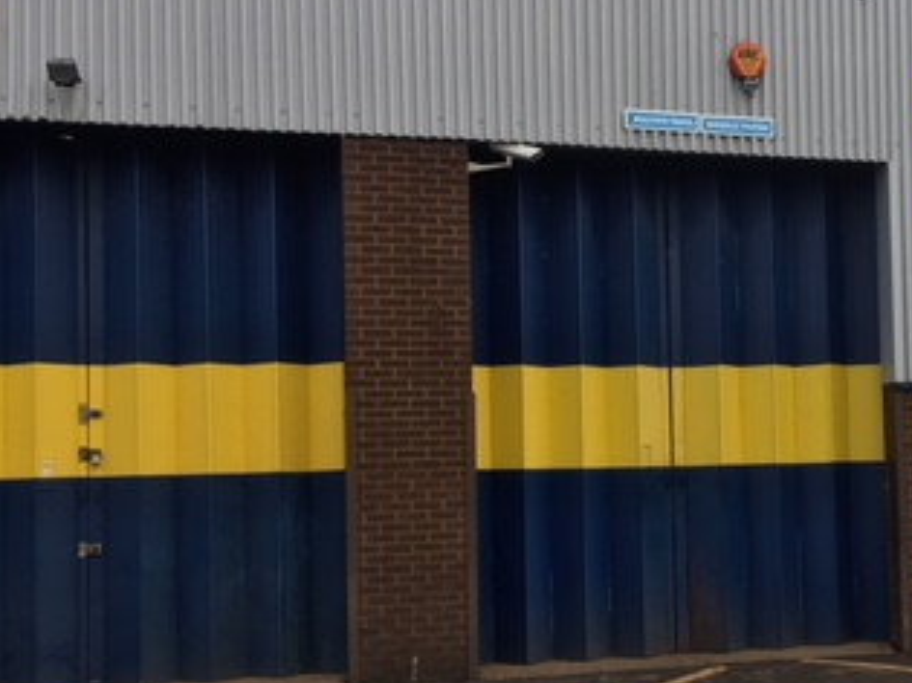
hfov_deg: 31.6
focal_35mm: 59
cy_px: 425
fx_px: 1554
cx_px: 761
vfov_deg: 24.7
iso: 25
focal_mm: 4.15
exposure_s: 1/354
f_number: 2.2
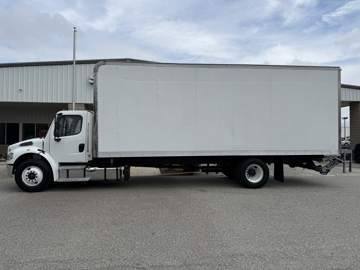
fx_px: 250
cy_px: 135
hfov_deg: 71.6
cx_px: 180
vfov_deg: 56.8
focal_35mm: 24
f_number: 1.78
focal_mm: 6.76
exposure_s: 1/6173
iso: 80
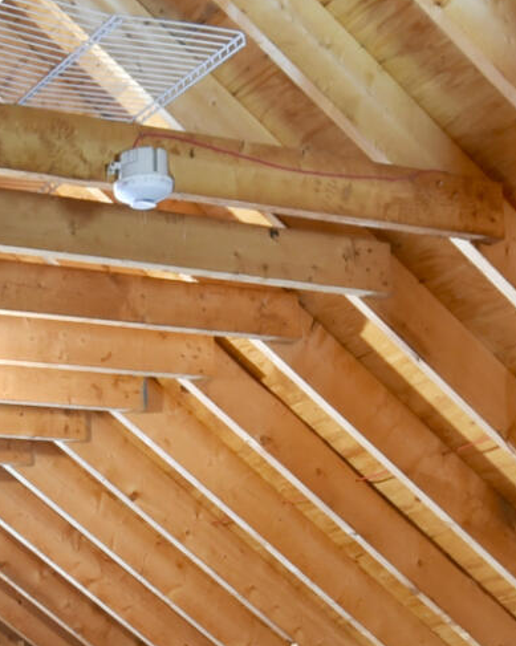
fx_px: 1548
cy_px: 778
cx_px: -96
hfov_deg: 18.0
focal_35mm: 81
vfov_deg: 21.8
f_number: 11
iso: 800
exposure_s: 1.3
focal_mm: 14
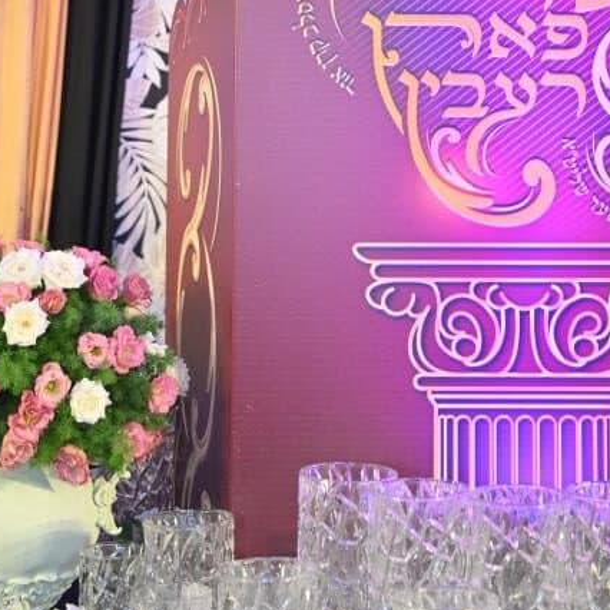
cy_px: -103
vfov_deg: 17.7
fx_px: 1874
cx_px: 446
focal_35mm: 94
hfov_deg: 18.4
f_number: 4
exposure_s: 1/160
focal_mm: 46
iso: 640
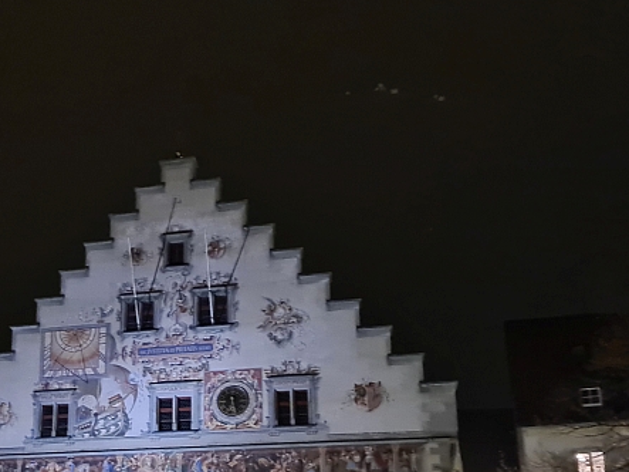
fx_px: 854
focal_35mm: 47
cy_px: 425
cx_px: 111
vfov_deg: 29.6
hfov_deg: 38.6
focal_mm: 5.4
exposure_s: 1/25
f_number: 1.8
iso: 1000
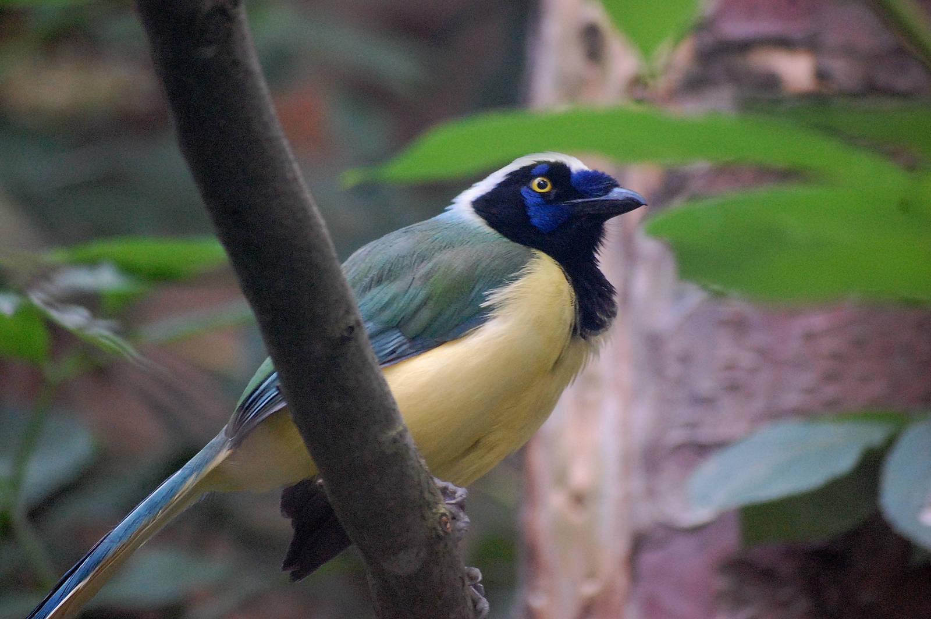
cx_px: 466
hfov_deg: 6.9
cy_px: 310
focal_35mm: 300
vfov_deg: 4.6
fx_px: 7752
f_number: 5.6
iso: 1600
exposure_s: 1/100
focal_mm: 200
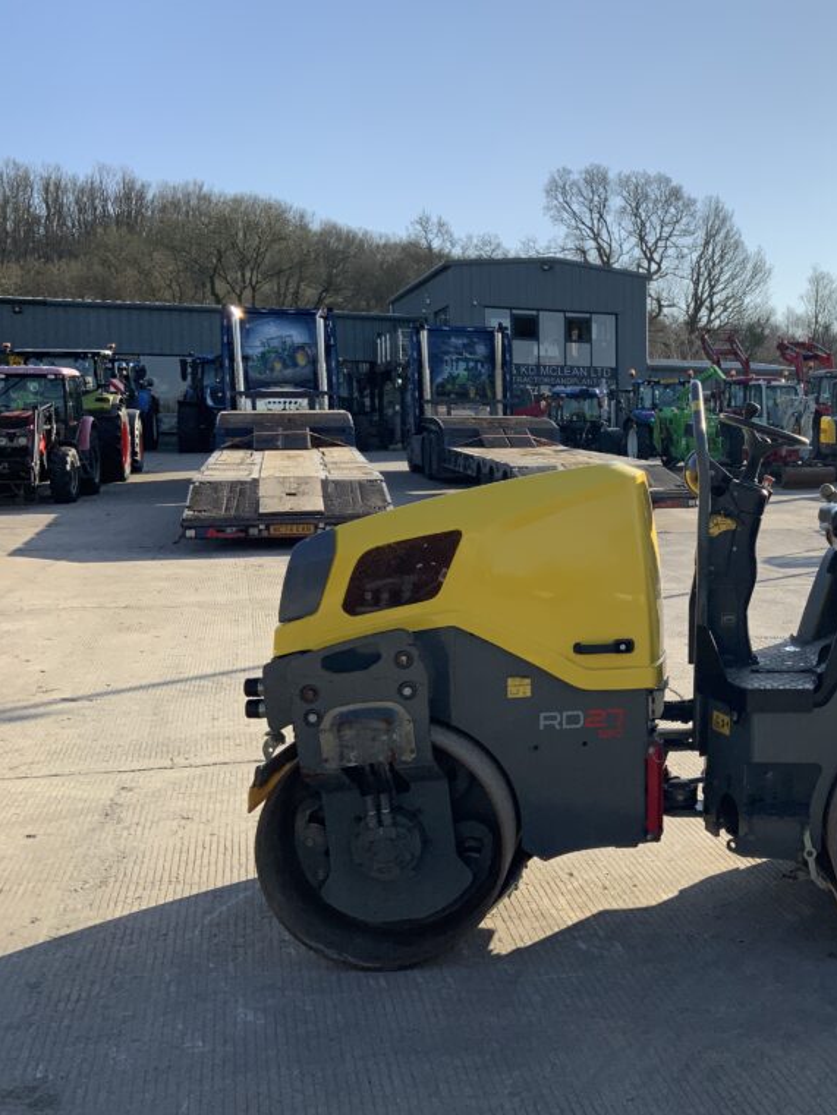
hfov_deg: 34.8
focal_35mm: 39
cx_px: 749
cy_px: 554
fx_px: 1257
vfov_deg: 47.9
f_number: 1.8
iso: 16
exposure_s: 1/1786
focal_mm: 3
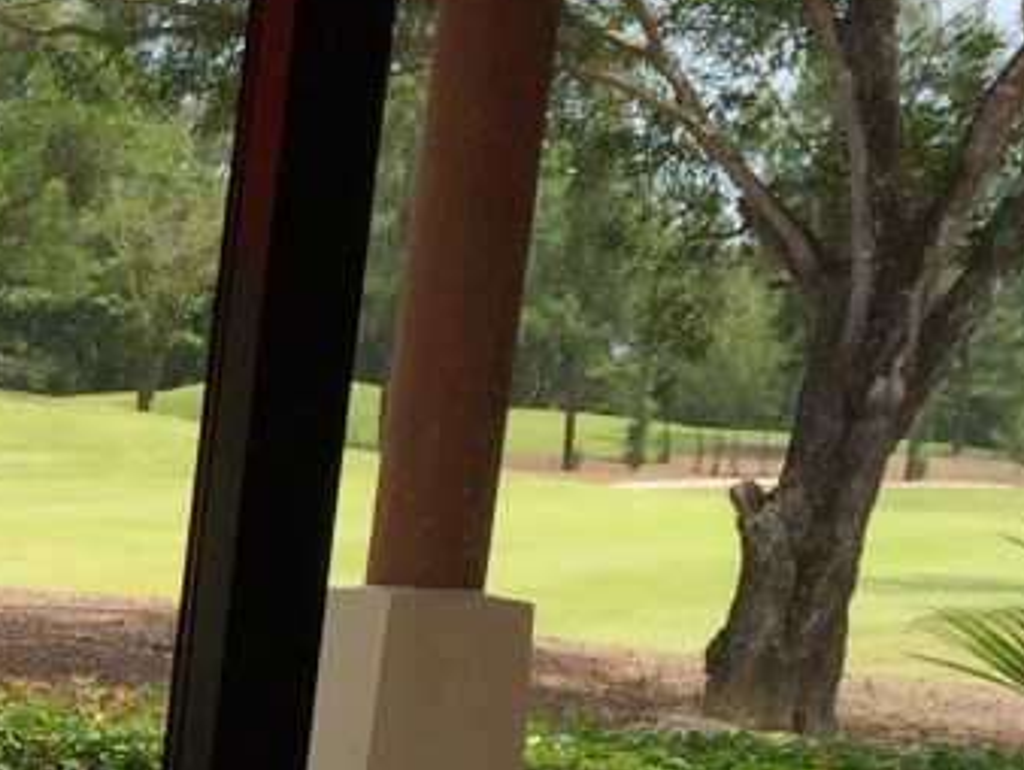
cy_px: 1046
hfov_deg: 12.8
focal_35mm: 142
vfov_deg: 10.2
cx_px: -700
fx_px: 4204
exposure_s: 1/1080
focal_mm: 4.12
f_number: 2.2
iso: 32
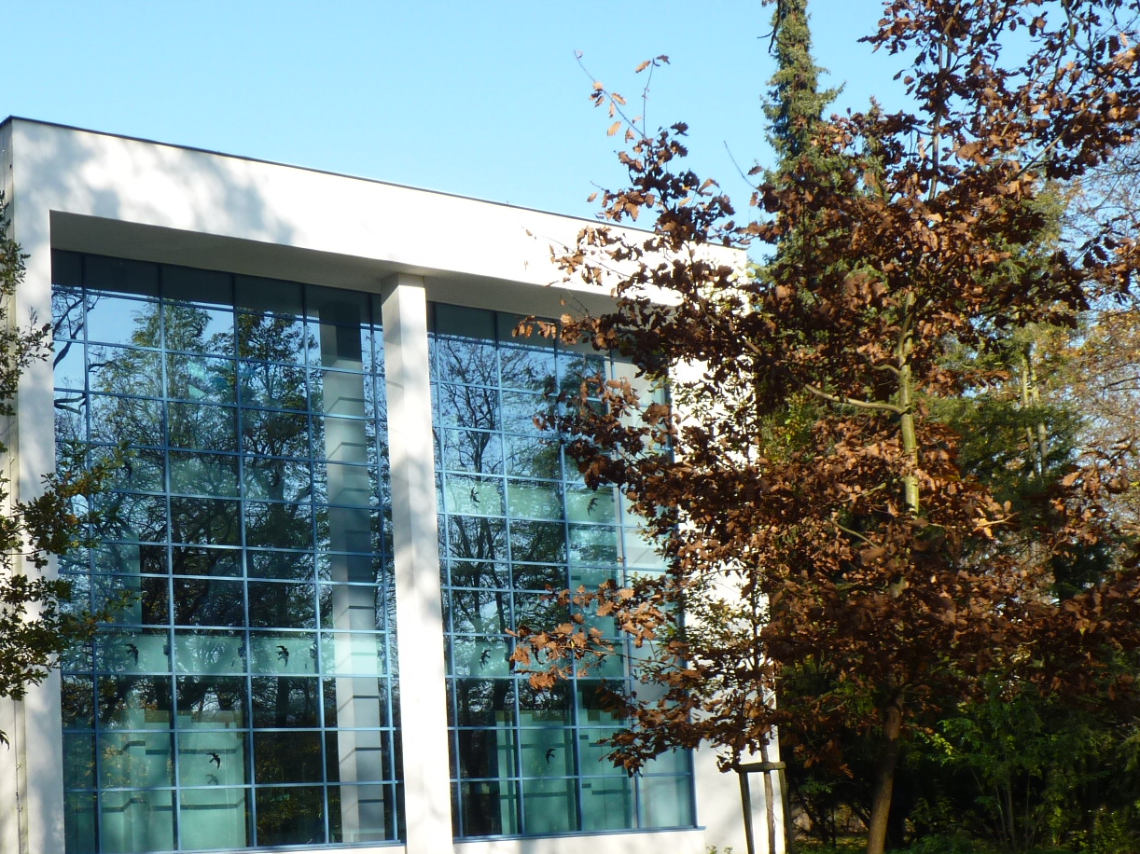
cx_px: 294
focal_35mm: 57
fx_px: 1877
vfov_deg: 25.4
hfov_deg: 33.2
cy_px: 602
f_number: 4
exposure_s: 1/160
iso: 80
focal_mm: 6
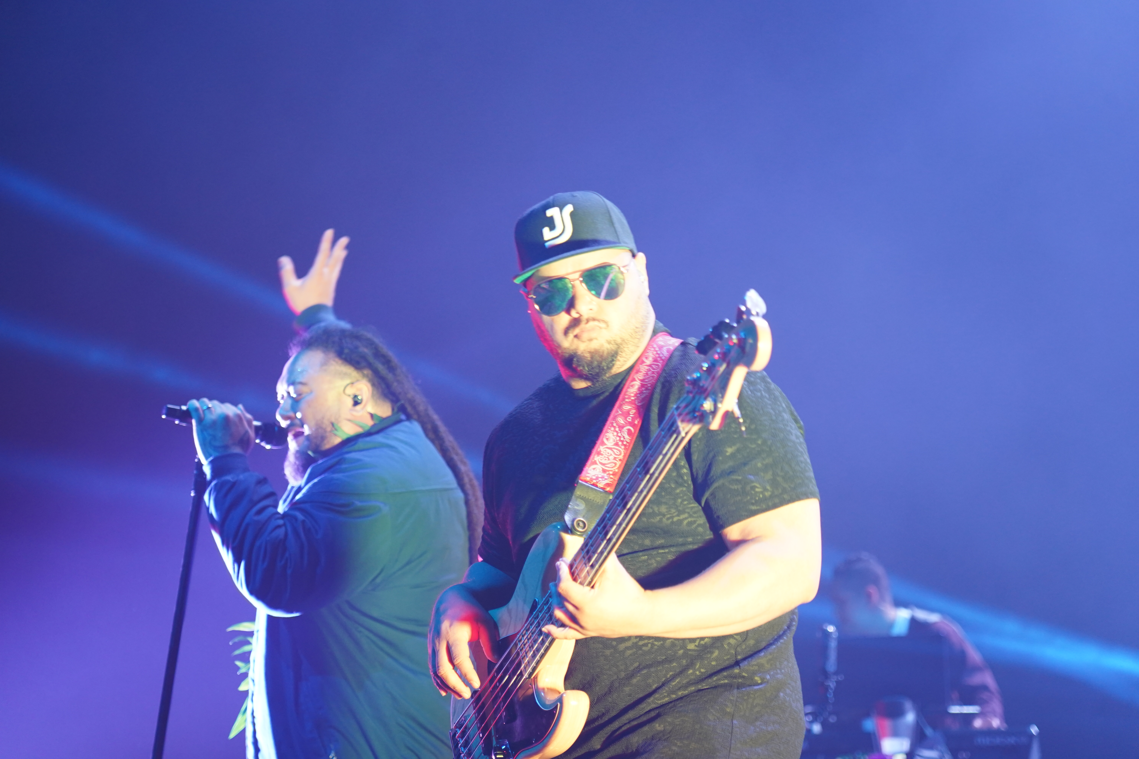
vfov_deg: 13.0
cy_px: 380
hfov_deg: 19.5
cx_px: 570
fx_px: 3322
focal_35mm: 105
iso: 2000
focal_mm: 105
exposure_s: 1/125
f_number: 4
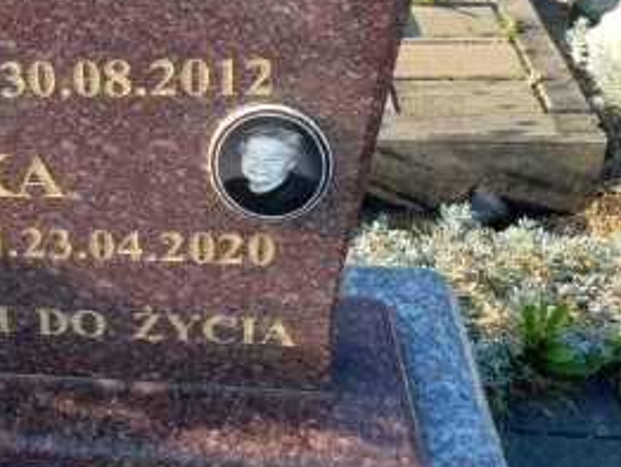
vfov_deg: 23.4
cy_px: 40
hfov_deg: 27.6
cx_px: -135
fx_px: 1095
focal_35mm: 61
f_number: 1.8
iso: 40
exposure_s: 1/543
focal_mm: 5.23
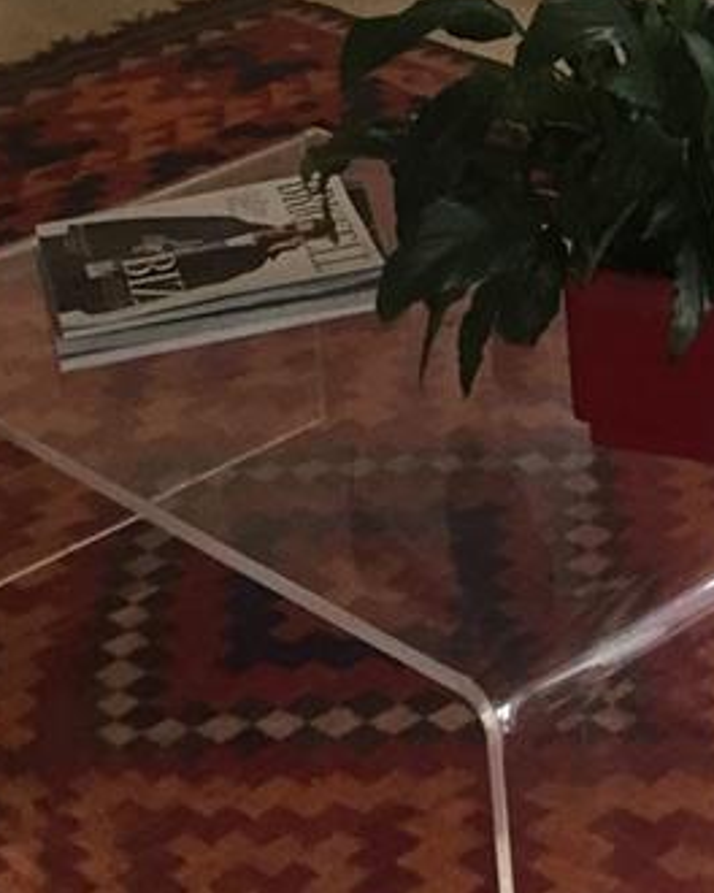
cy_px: -317
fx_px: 2721
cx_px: 836
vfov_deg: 17.3
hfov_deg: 14.5
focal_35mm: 103
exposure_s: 1/30
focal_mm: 4.15
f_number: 2.2
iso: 125
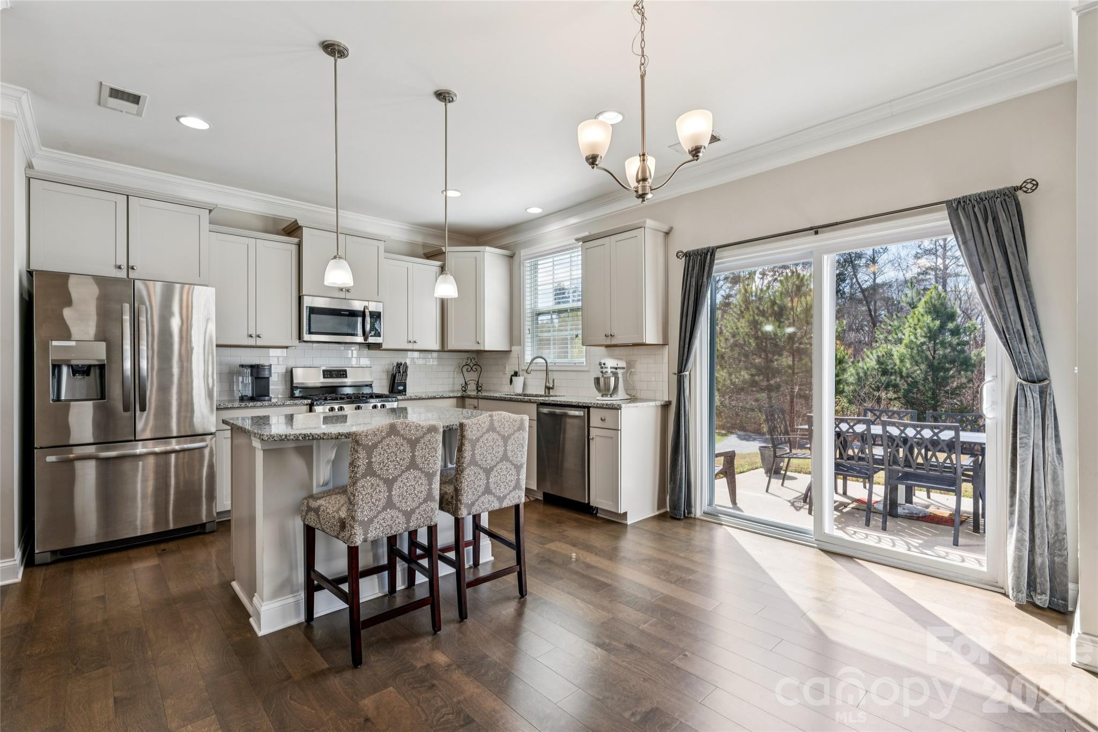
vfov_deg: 72.7
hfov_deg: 95.7
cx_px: 549
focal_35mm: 16
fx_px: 497
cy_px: 366
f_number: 10
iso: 100
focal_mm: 16.3
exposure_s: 1/13
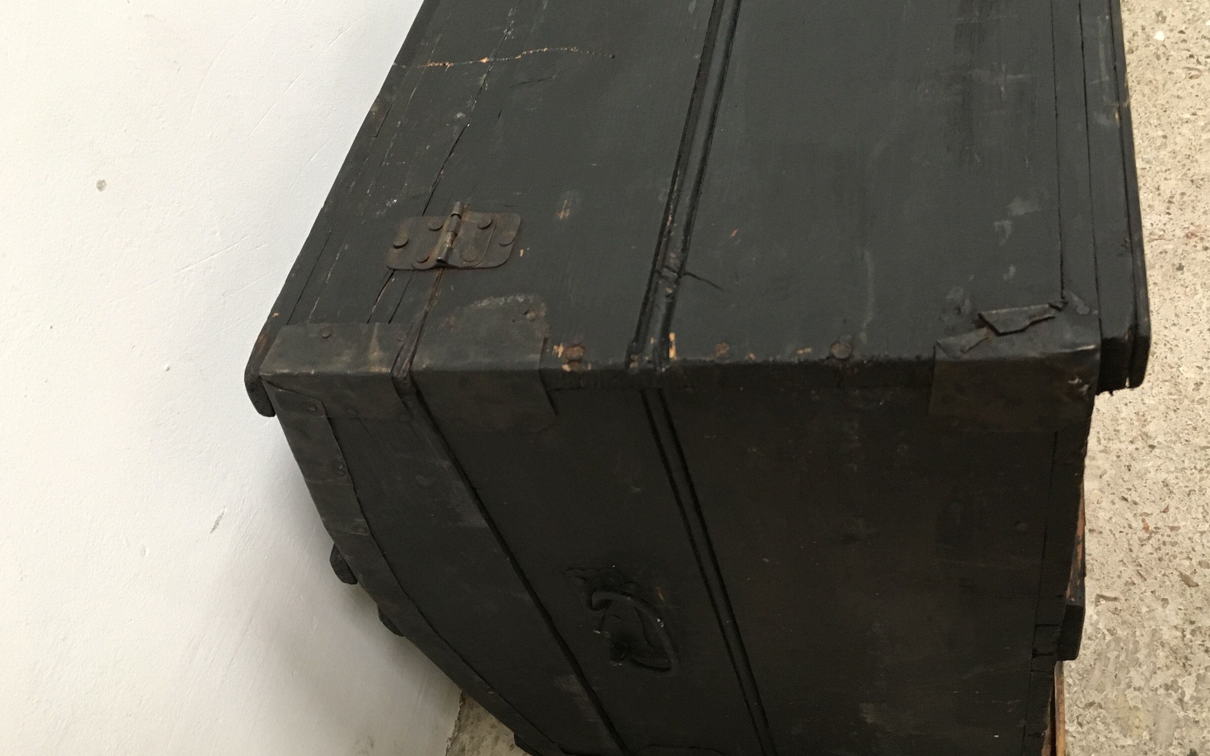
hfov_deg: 56.7
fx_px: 1121
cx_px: 639
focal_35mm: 34
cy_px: 444
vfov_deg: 37.2
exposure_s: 1/33
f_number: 2.2
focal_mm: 4.15
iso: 250
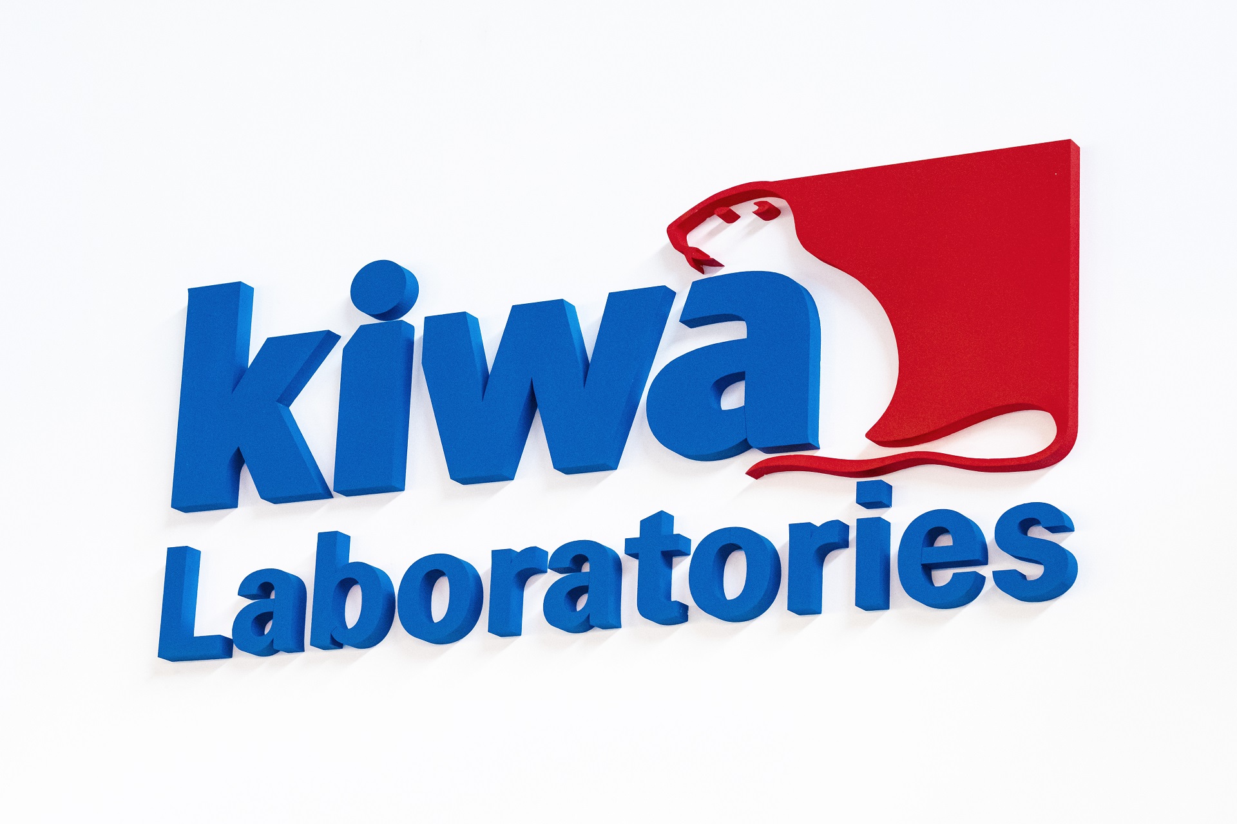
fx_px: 2886
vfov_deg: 16.3
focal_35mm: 84
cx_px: 618
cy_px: 412
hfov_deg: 24.2
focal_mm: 56
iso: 6400
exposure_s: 1/75
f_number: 3.2
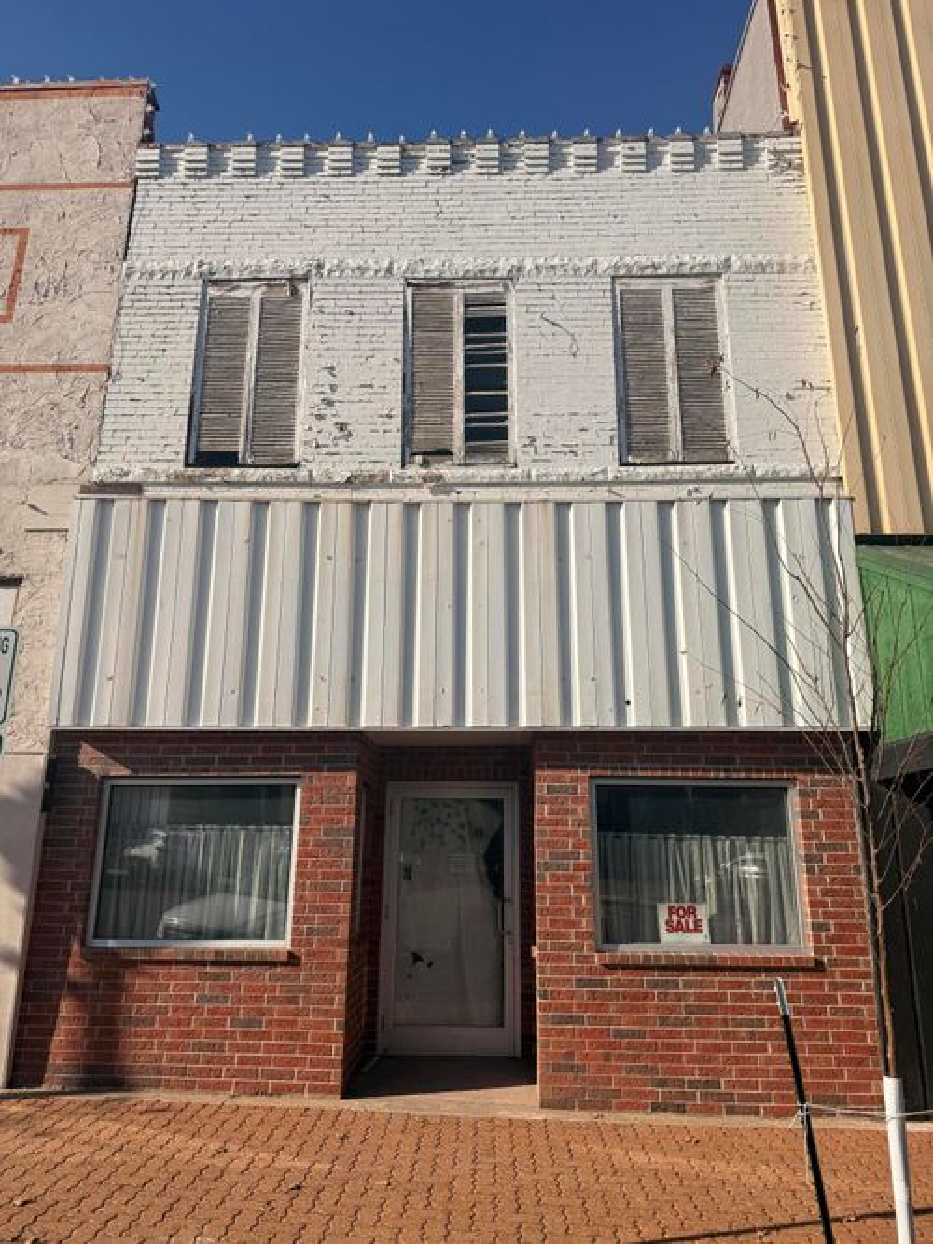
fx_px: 863
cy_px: 622
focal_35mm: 24
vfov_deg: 71.6
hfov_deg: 56.8
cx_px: 466
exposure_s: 1/7353
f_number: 1.78
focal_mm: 6.76
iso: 80
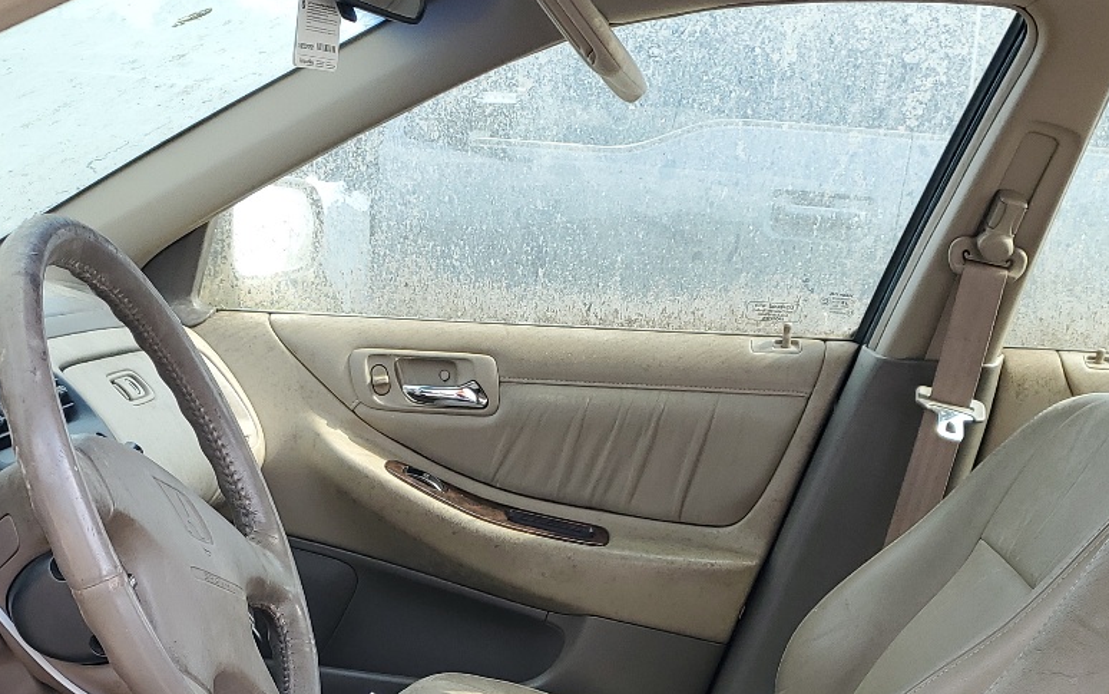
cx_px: 436
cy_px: 810
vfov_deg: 21.3
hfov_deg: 35.5
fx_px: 1723
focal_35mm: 57
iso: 50
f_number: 1.5
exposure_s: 1/400
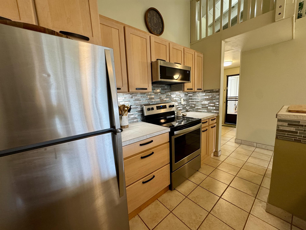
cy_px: 115
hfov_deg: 102.1
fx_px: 124
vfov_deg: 85.7
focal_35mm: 14
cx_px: 153
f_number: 2.2
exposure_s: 1/60
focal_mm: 2.22
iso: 200
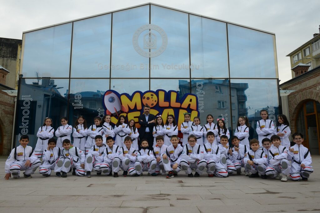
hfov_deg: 65.5
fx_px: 249
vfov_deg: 46.4
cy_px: 106
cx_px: 160
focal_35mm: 28
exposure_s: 1/320
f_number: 16
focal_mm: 28
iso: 800
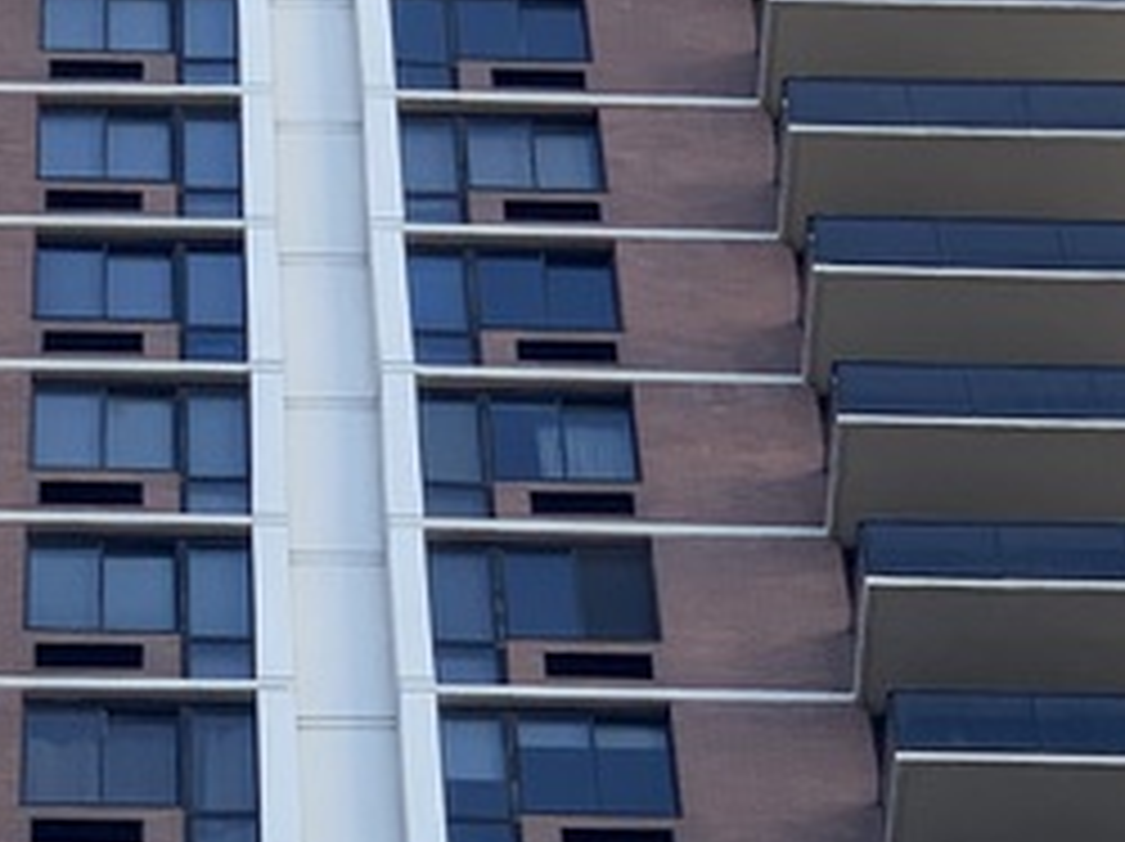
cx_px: 252
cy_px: 698
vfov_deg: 7.0
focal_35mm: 213
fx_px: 6916
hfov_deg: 9.3
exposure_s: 1/189
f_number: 2.4
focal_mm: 6
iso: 16
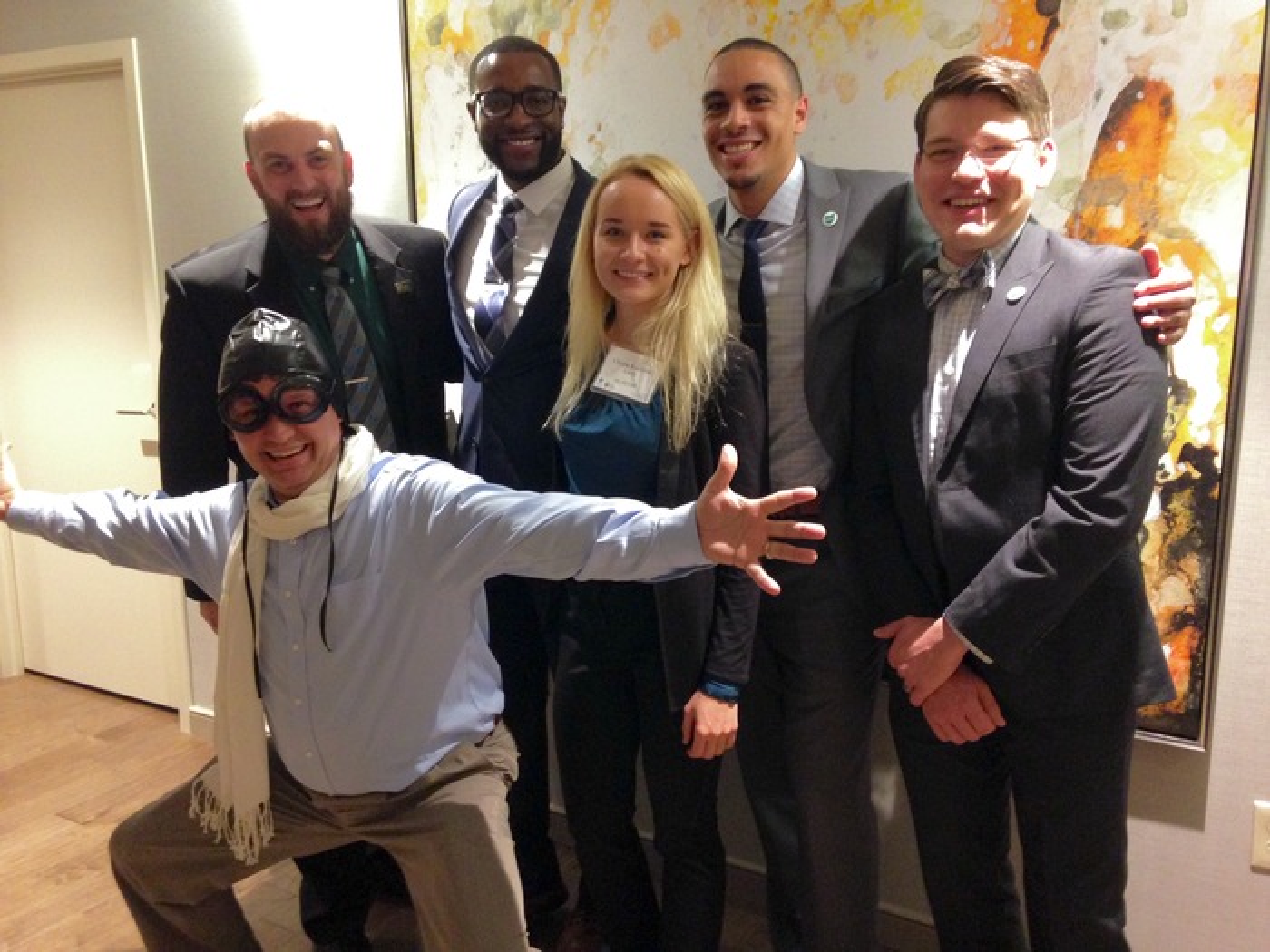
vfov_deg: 42.9
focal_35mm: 33
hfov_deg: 55.4
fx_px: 1211
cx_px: 635
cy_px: 476
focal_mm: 4.12
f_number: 2.4
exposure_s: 1/20
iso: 320
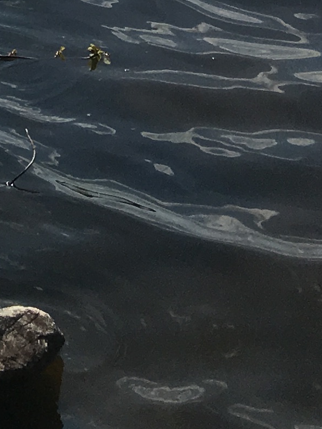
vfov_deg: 11.0
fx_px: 1835
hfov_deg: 9.3
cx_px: -357
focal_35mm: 148
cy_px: -636
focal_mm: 4.15
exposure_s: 1/2653
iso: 25
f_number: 2.2
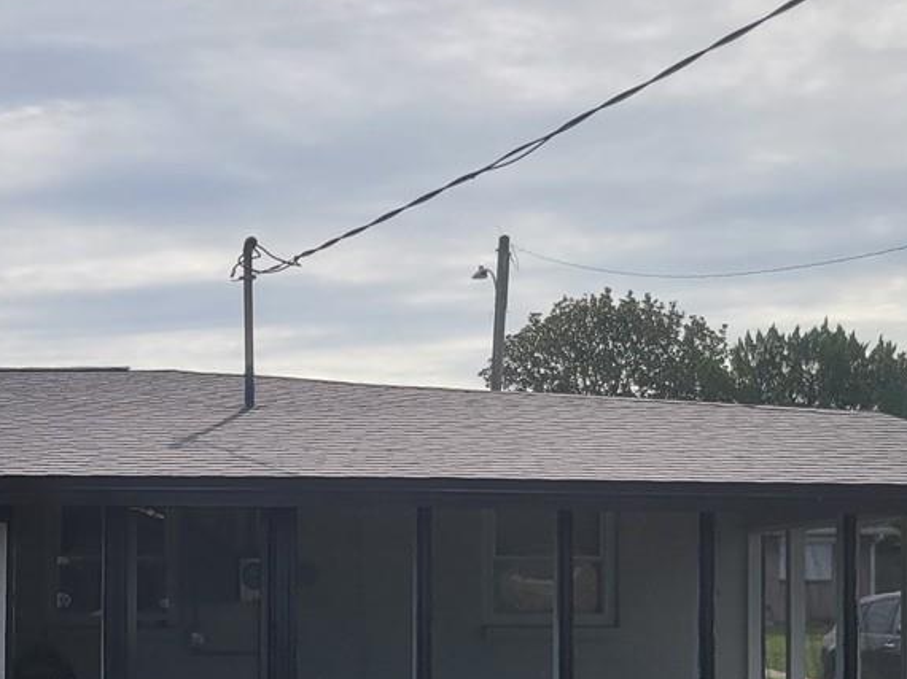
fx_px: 1912
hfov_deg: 25.1
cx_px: -41
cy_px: 607
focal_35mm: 73
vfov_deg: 19.8
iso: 40
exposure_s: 1/3084
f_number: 1.8
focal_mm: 5.4
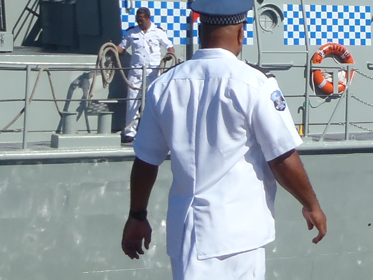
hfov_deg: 13.2
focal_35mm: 145
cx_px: 450
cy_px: -17
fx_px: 1562
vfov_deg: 10.1
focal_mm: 6.83
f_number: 4.6
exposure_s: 1/800
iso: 80
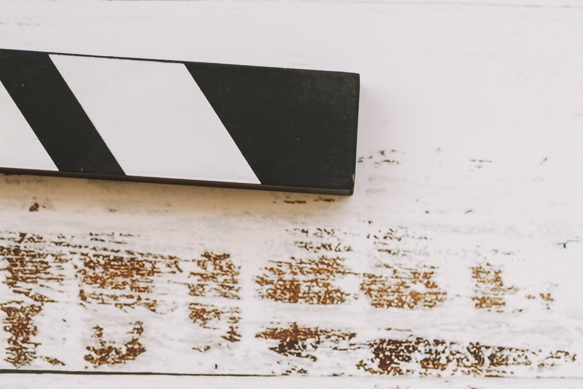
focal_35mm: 160
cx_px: 512
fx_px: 2592
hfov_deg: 12.7
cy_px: 643
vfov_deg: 8.3
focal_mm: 43
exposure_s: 1/8
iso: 100
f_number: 8
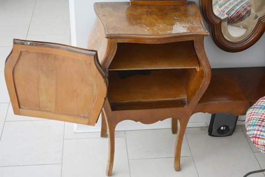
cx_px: 132
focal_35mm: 48
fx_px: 353
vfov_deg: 28.1
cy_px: 88
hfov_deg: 41.1
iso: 400
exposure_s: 1/60
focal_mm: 32
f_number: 4.8
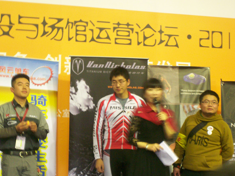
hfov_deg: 18.4
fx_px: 726
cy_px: 102
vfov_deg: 13.8
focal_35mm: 107
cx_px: 101
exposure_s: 1/4.61
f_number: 4.2
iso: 200
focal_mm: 14.1
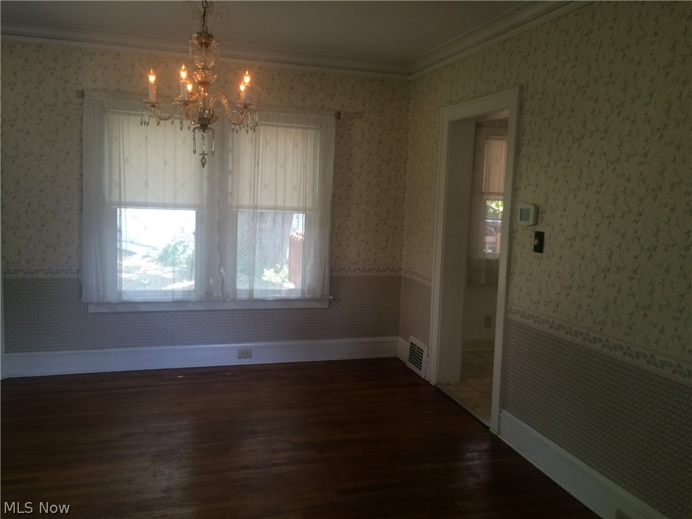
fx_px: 580
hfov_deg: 61.7
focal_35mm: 29
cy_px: 260
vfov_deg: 48.2
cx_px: 346
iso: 80
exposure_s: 1/30
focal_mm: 4.15
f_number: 2.2
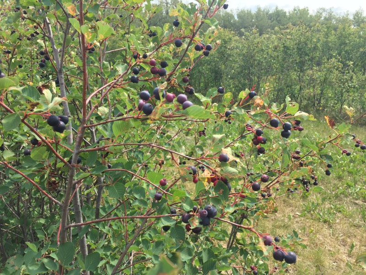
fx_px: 307
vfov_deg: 48.2
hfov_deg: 61.7
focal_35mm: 29
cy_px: 138
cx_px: 183
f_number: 2.2
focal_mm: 4.15
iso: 32
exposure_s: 1/694
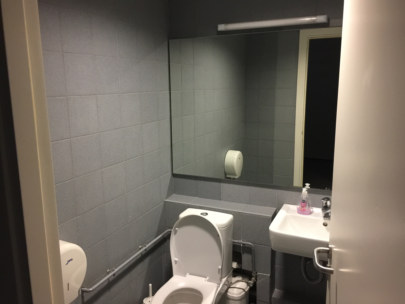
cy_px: 152
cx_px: 202
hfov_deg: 61.7
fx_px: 339
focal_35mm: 29
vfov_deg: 48.2
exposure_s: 1/17
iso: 160
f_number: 2.2
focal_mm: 4.15
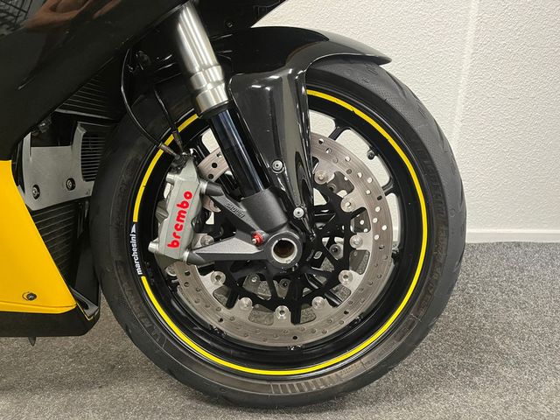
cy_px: 210
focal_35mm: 26
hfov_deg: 67.3
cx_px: 280
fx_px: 421
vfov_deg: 53.1
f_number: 1.6
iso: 400
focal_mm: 5.1
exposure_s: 1/50
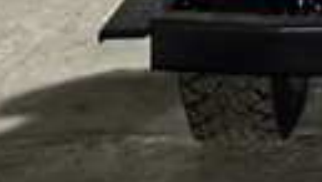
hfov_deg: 11.1
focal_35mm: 182
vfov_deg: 5.8
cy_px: -516
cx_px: 564
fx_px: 1556
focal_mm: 5.75
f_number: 1.4
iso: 320
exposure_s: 1/33.3
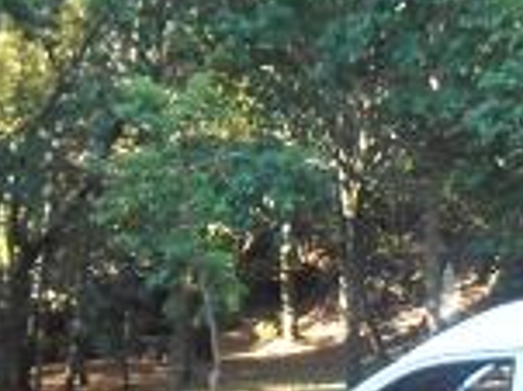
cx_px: 277
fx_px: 1268
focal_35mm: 84
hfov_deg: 23.3
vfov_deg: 17.5
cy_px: 249
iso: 800
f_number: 3
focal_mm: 4.2
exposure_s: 1/250
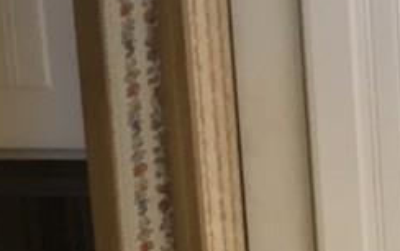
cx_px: 751
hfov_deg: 14.1
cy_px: 577
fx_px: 1408
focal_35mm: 129
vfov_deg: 9.2
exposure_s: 1/30
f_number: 2.2
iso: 50
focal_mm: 4.15
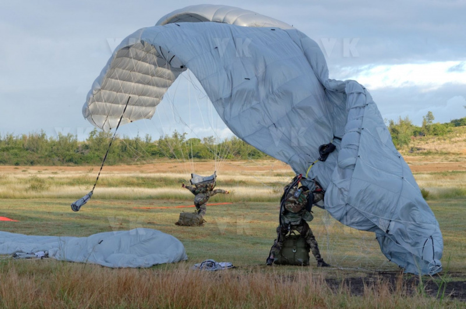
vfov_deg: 13.0
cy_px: 154
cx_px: 233
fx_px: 1356
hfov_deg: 19.5
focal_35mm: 105
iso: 800
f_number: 8
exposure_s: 1/500
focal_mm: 70
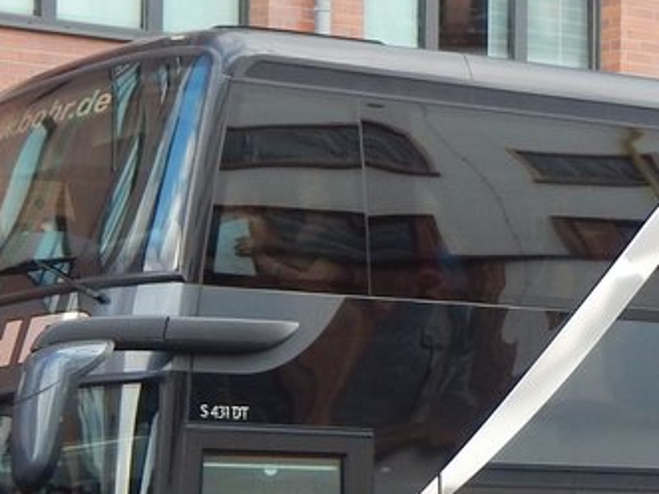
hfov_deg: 12.3
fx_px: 2969
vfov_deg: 9.5
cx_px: 872
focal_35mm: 156
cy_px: 363
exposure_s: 1/160
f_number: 3.6
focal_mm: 7.7
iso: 125
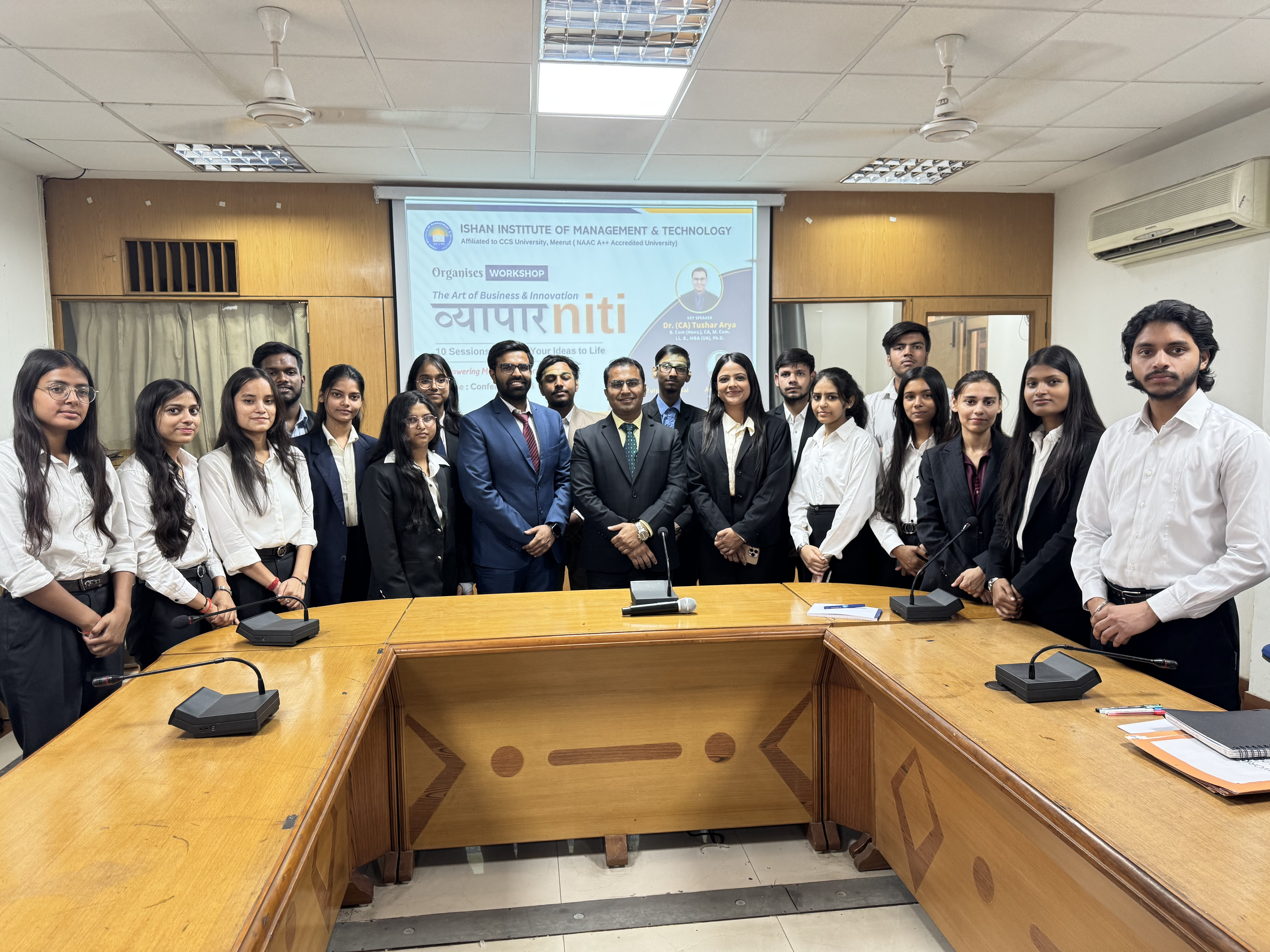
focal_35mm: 24
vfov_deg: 56.8
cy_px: 476
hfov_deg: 71.6
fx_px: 881
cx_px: 635
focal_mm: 6.76
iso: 160
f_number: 1.78
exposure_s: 1/50
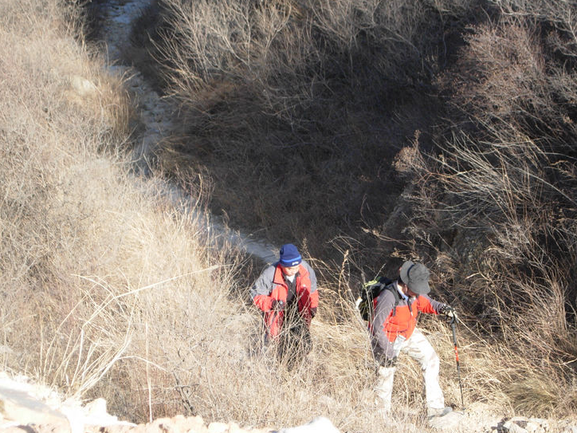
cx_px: 364
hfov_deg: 11.4
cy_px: 270
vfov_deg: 8.5
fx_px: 2900
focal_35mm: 174
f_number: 5.3
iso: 50
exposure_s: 1/114
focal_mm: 26.3
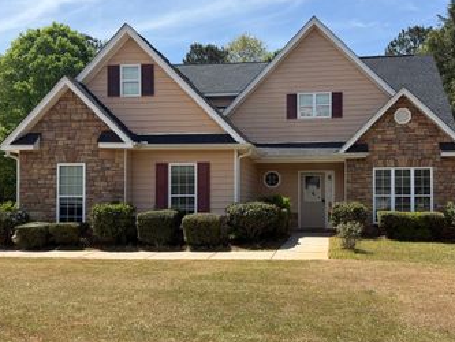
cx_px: 260
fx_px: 473
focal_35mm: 36
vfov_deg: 39.6
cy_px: 187
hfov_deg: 51.2
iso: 80
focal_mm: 6.76
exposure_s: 1/3759
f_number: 1.78
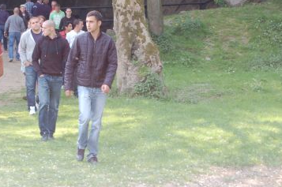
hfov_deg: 13.9
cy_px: 51
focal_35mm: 148
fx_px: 1157
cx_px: 122
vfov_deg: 9.2
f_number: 5.6
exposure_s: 1/125
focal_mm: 55
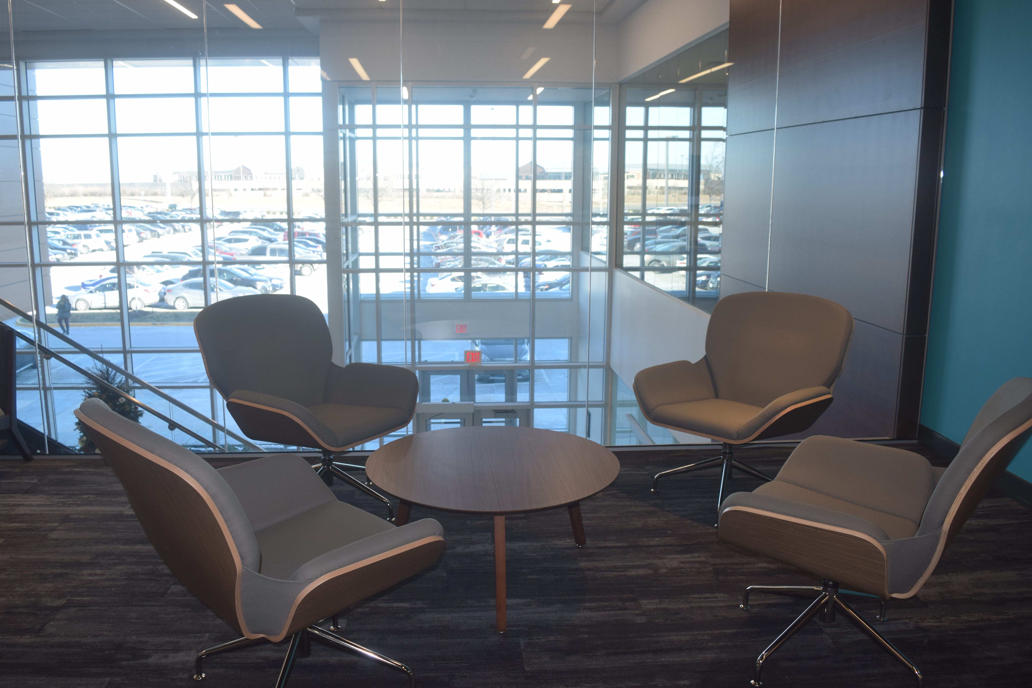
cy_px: 342
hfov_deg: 65.5
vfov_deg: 46.4
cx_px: 498
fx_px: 803
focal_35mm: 28
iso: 400
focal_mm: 18
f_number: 5.6
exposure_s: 1/125
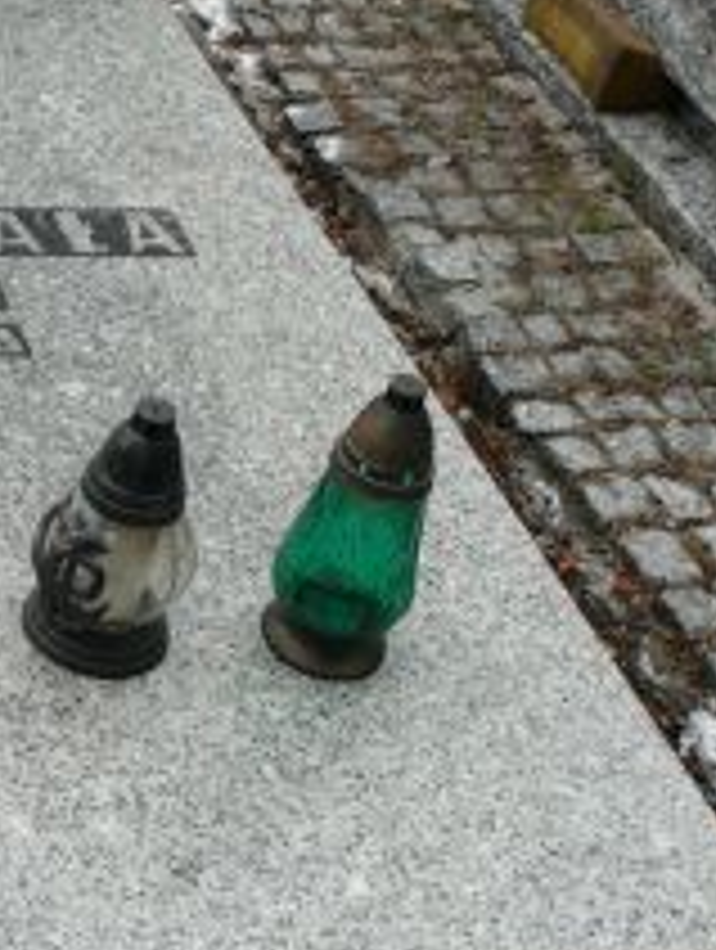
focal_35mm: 84
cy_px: 558
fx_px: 2310
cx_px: -72
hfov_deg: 17.1
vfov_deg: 23.2
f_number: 4.5
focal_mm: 7.8
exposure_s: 1/250
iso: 100
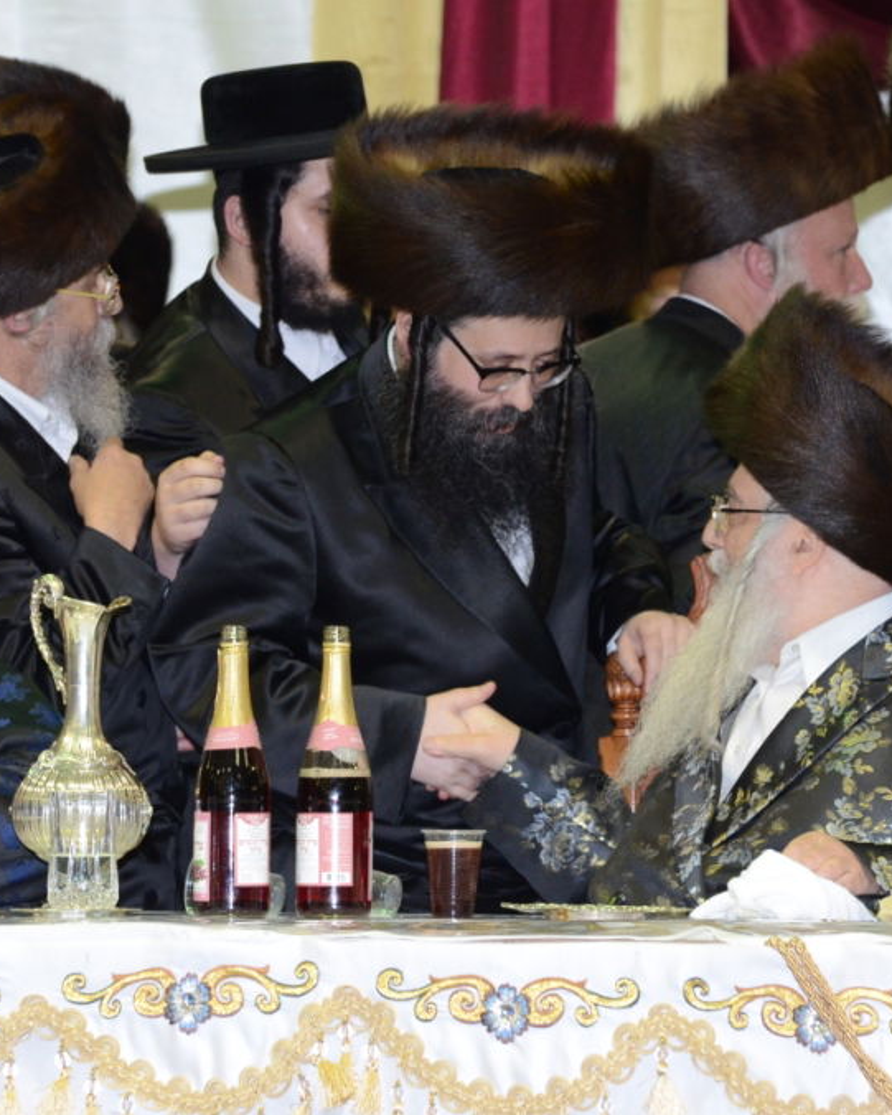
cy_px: 558
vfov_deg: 6.3
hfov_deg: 5.0
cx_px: 582
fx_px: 10185
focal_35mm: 309
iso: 1600
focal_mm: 145
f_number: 5.6
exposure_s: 1/80
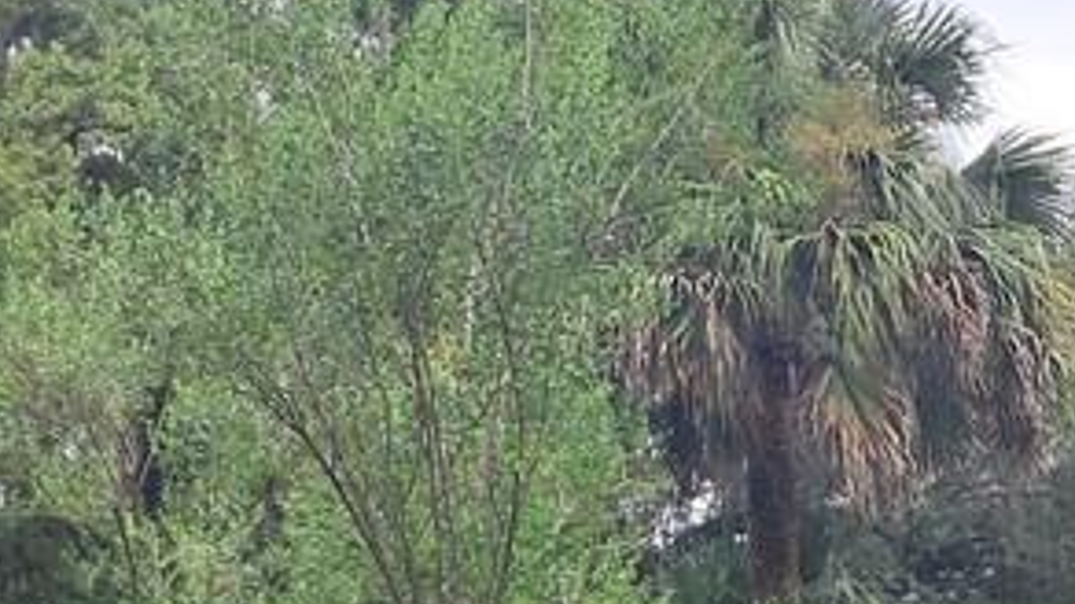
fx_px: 2935
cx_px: 1237
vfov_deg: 11.6
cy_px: 656
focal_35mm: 103
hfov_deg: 19.7
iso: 50
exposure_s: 1/265
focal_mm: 4
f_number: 1.8
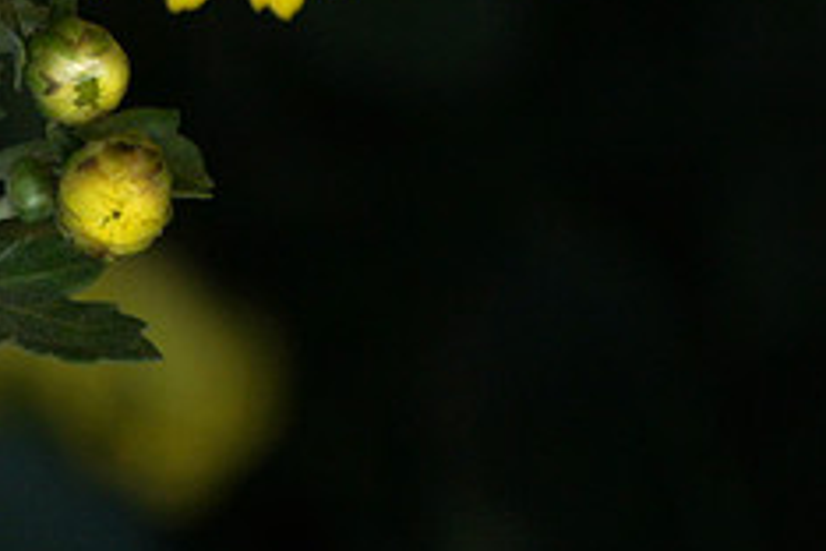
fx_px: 16534
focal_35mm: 721
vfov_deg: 1.9
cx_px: 199
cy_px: -313
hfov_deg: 2.9
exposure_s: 1/800
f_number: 6.3
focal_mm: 143
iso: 200
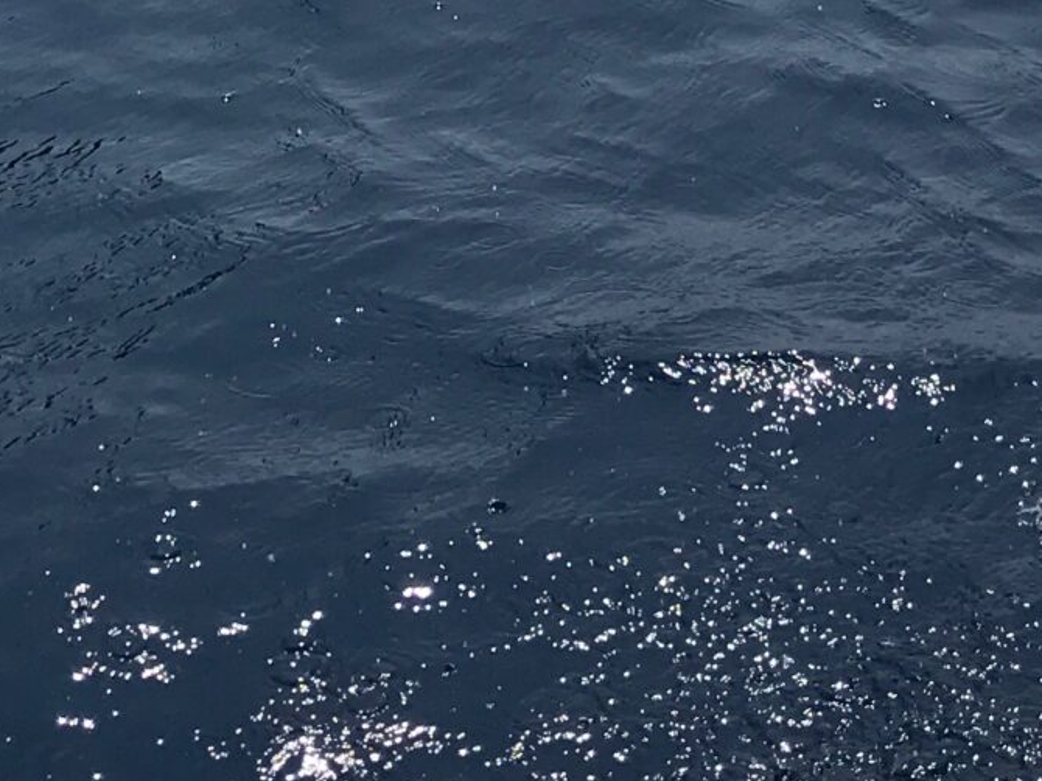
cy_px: -523
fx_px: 3220
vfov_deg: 12.8
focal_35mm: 107
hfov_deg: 18.2
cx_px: 226
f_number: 1.8
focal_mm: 3.99
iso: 20
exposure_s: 1/5319
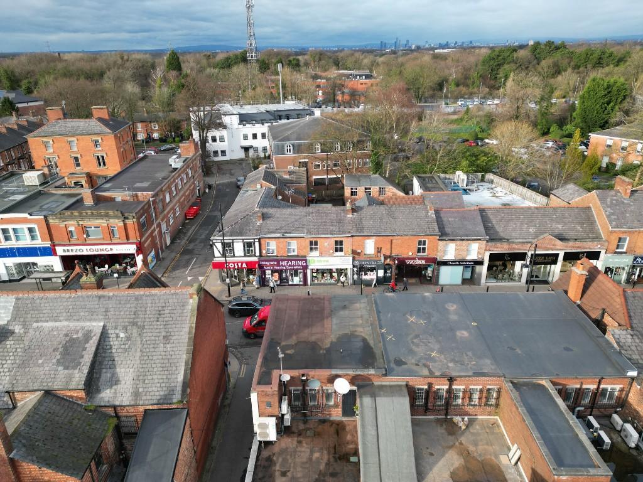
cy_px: 241
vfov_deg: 56.8
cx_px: 322
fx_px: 446
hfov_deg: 71.6
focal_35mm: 24
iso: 140
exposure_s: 1/725
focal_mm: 6.72
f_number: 1.7
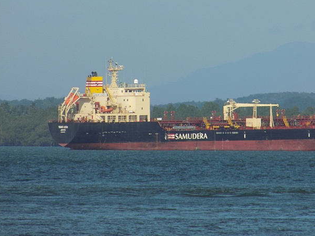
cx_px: 193
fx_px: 7589
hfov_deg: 2.4
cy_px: 104
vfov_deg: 1.8
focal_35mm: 834
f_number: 5.9
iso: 80
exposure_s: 1/500
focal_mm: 112
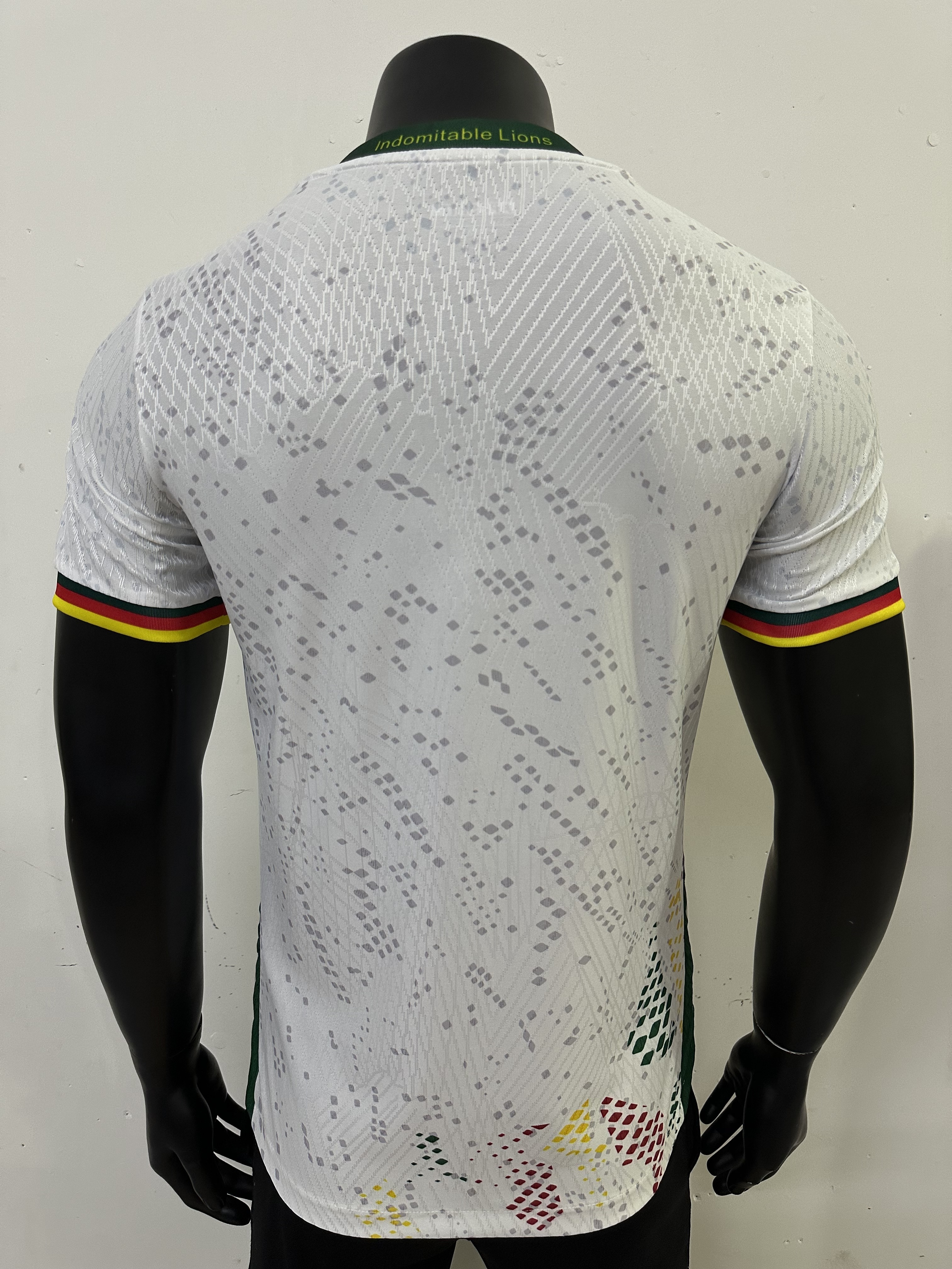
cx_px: 476
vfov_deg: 71.6
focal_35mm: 24
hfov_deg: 56.8
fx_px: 880
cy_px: 634
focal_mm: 6.86
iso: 200
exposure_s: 1/50
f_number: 1.78
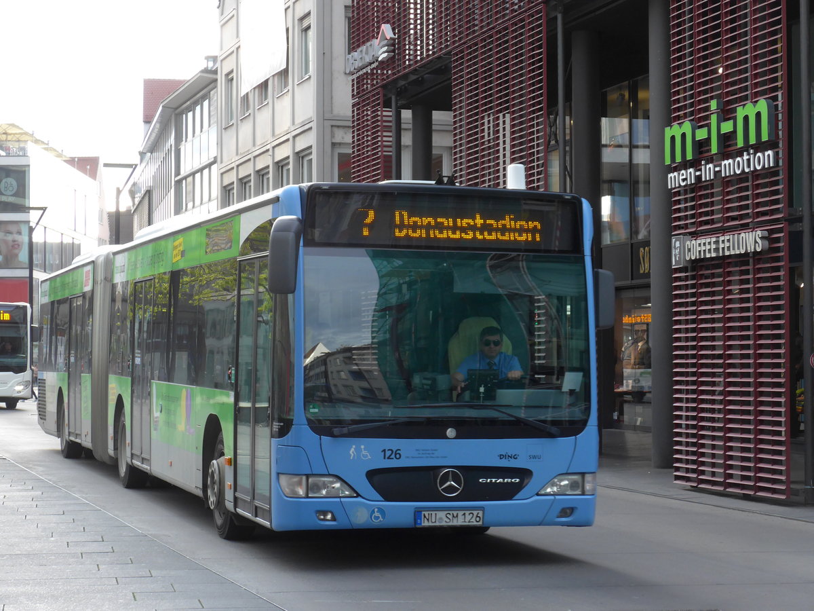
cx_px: 407
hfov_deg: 24.4
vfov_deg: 18.4
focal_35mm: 80
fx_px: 1881
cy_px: 306
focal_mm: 16
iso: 200
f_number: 4.4
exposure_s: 1/160
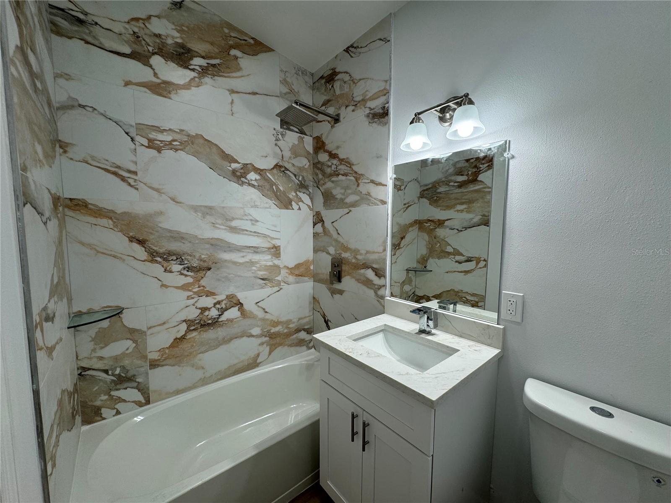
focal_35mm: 14
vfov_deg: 85.7
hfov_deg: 102.1
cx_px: 336
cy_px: 252
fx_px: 271
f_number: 2.2
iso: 50
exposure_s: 1/120
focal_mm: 2.22
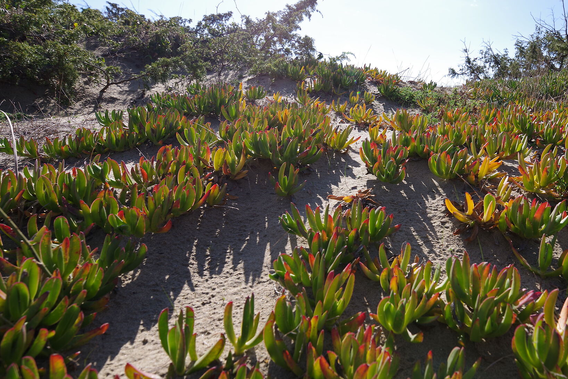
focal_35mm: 25
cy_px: 175
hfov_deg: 69.5
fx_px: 395
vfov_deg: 51.3
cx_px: 378
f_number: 7.1
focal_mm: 17
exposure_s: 1/200
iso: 100
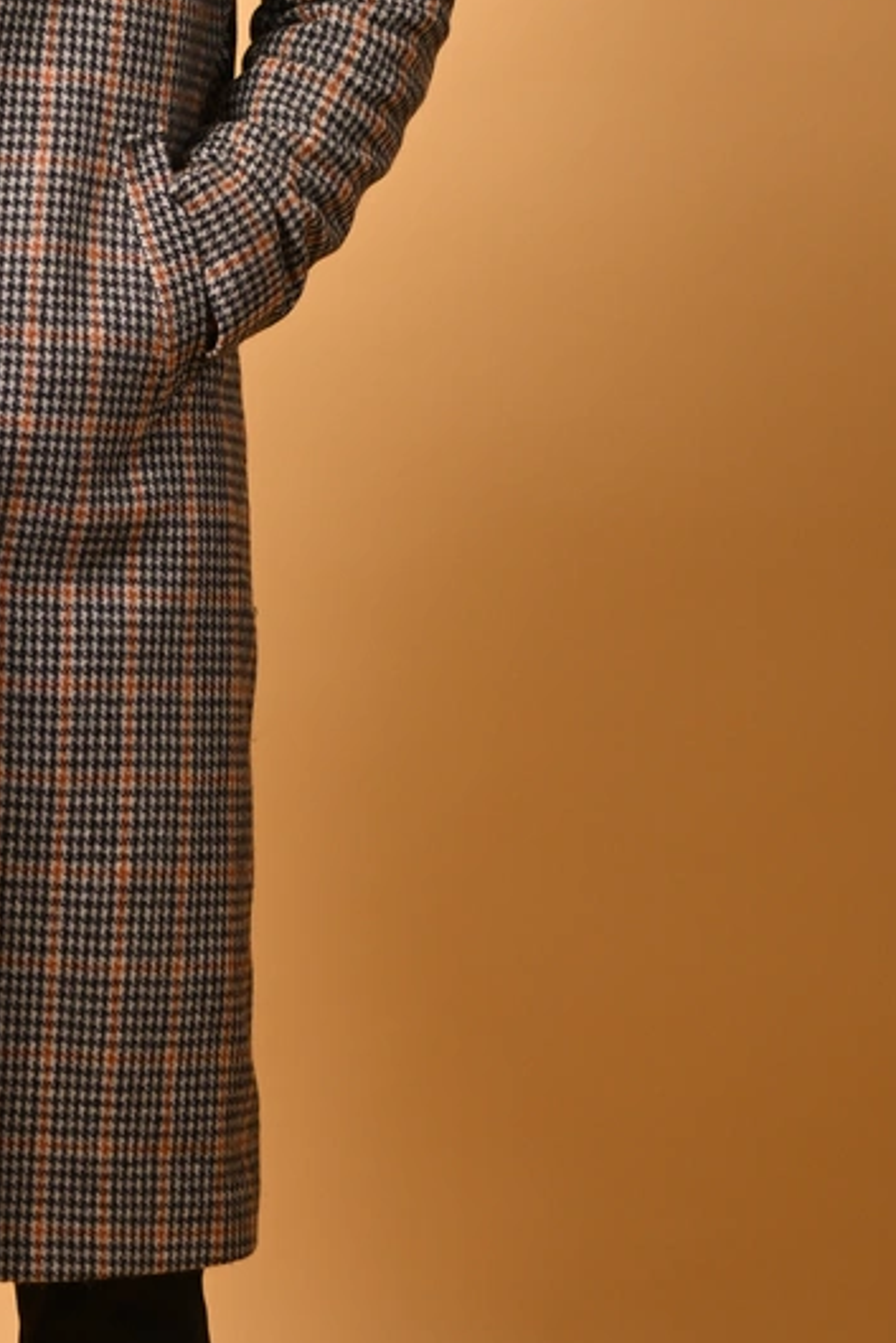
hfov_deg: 8.7
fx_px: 5820
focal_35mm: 156
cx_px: -132
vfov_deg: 13.2
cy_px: 510
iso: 160
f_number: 2.2
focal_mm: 50
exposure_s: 1/1000
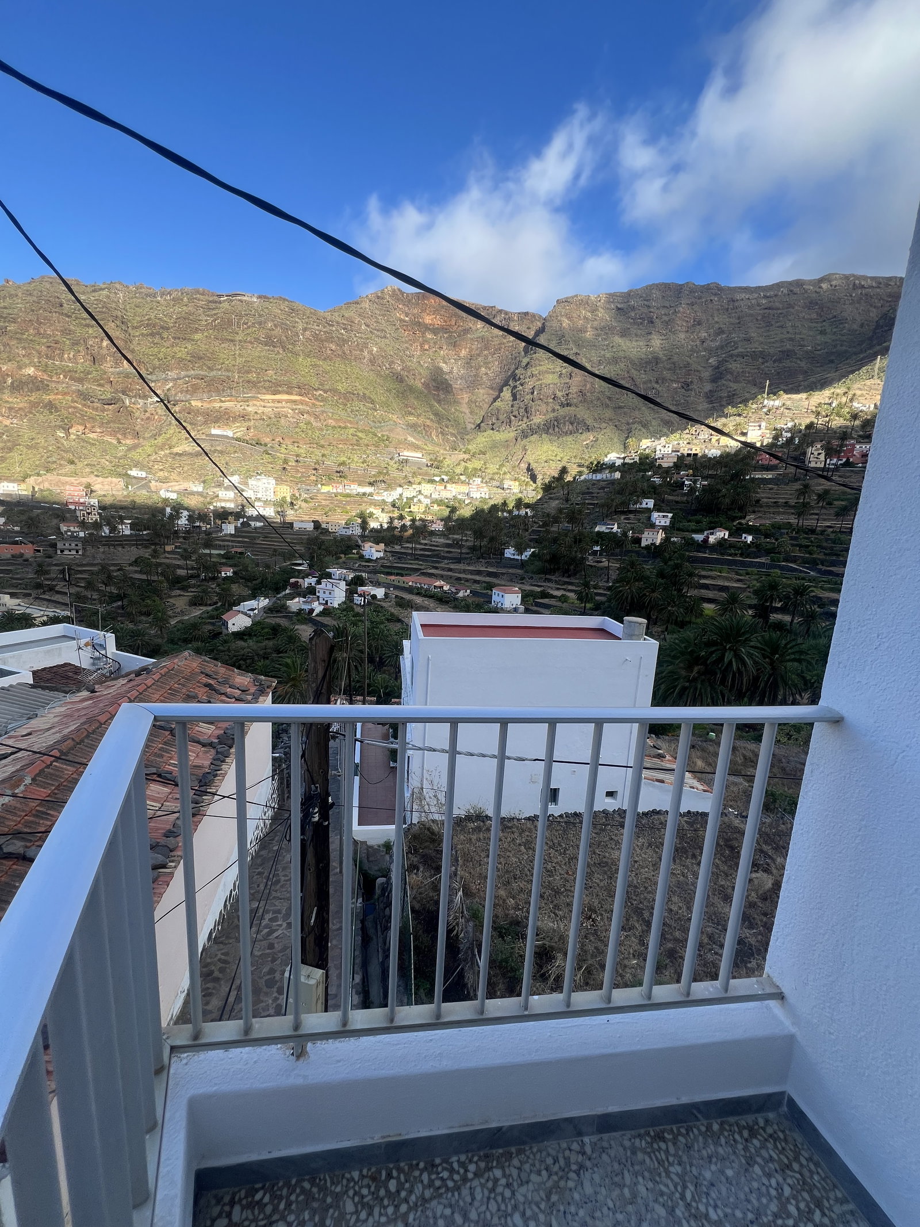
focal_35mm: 13
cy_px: 614
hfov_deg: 89.9
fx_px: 461
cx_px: 460
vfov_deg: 106.2
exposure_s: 1/518
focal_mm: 1.57
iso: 32
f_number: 1.8
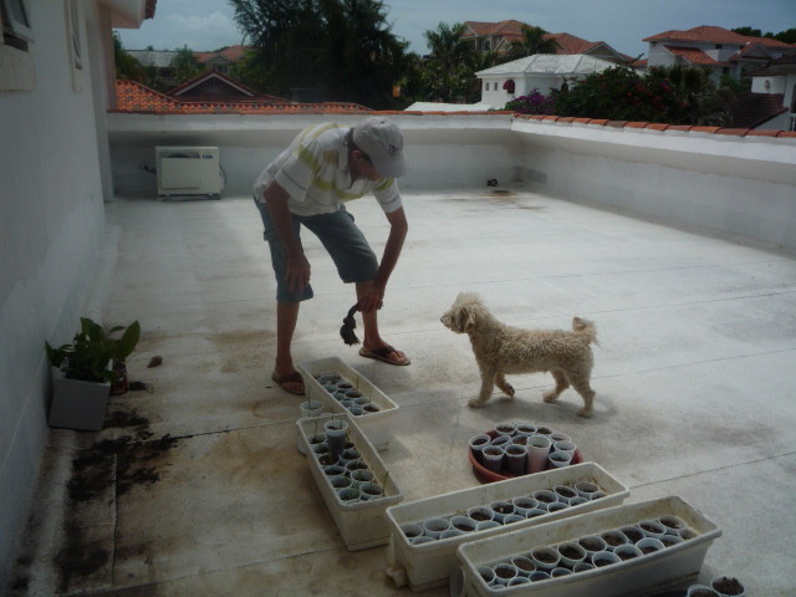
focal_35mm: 30
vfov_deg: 46.8
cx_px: 398
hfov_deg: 60.0
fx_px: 690
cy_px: 298
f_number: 6.3
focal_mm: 5.2
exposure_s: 1/800
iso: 100
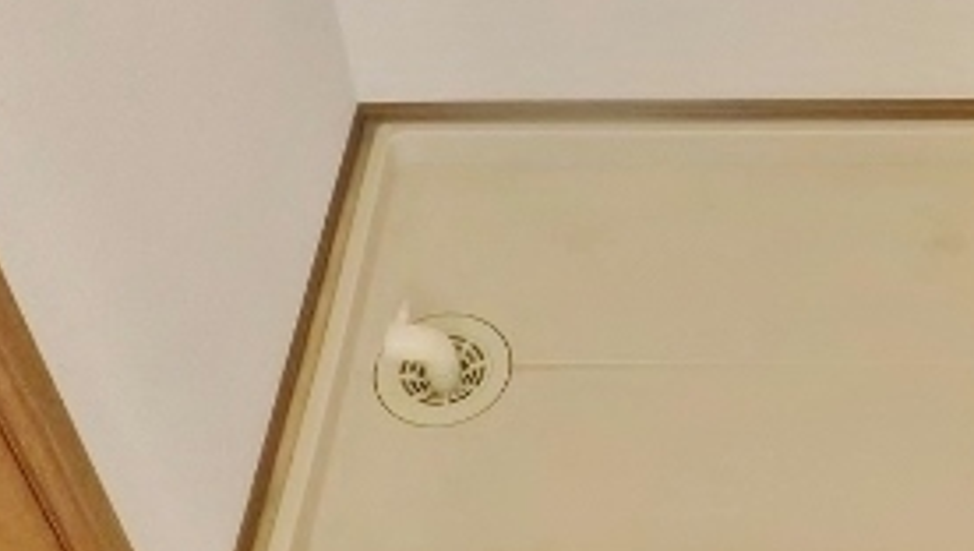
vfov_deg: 19.9
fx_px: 1500
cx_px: 688
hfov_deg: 35.4
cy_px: -53
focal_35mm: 58
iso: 400
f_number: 3
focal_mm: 4
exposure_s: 1/20
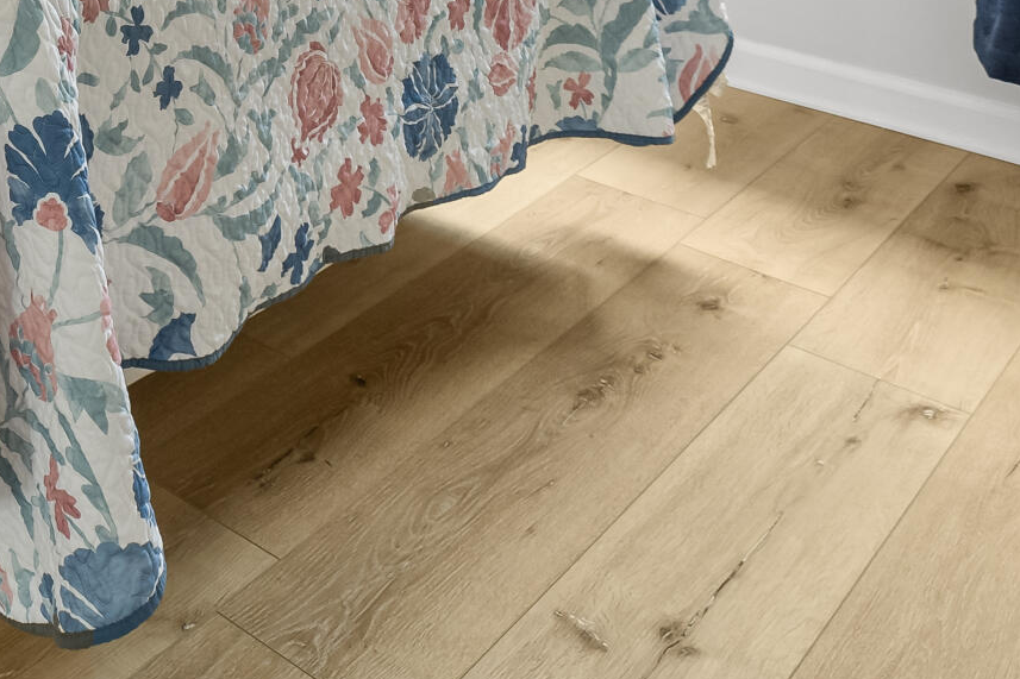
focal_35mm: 49
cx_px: -362
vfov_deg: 20.5
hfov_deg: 30.3
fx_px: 1388
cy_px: -503
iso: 400
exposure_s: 1/13
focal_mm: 14
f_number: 8
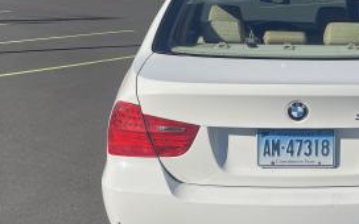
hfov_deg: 38.1
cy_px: 148
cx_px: 286
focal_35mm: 51
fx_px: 499
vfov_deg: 25.2
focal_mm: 4.2
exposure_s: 1/4831
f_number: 1.6
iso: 32
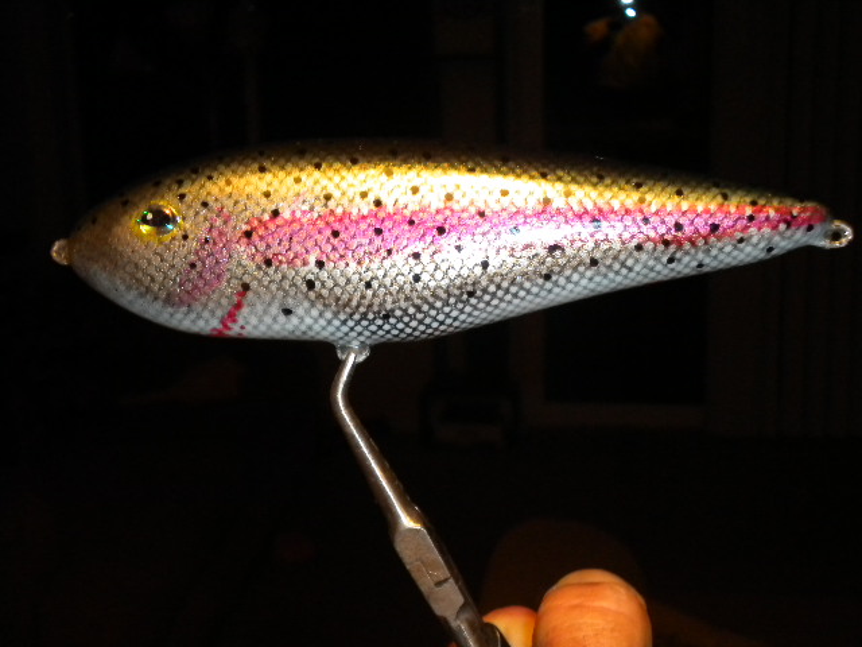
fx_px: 1295
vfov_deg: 28.0
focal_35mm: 52
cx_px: 431
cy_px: 324
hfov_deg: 36.8
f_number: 5.6
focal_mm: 9.3
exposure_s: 1/30
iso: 400
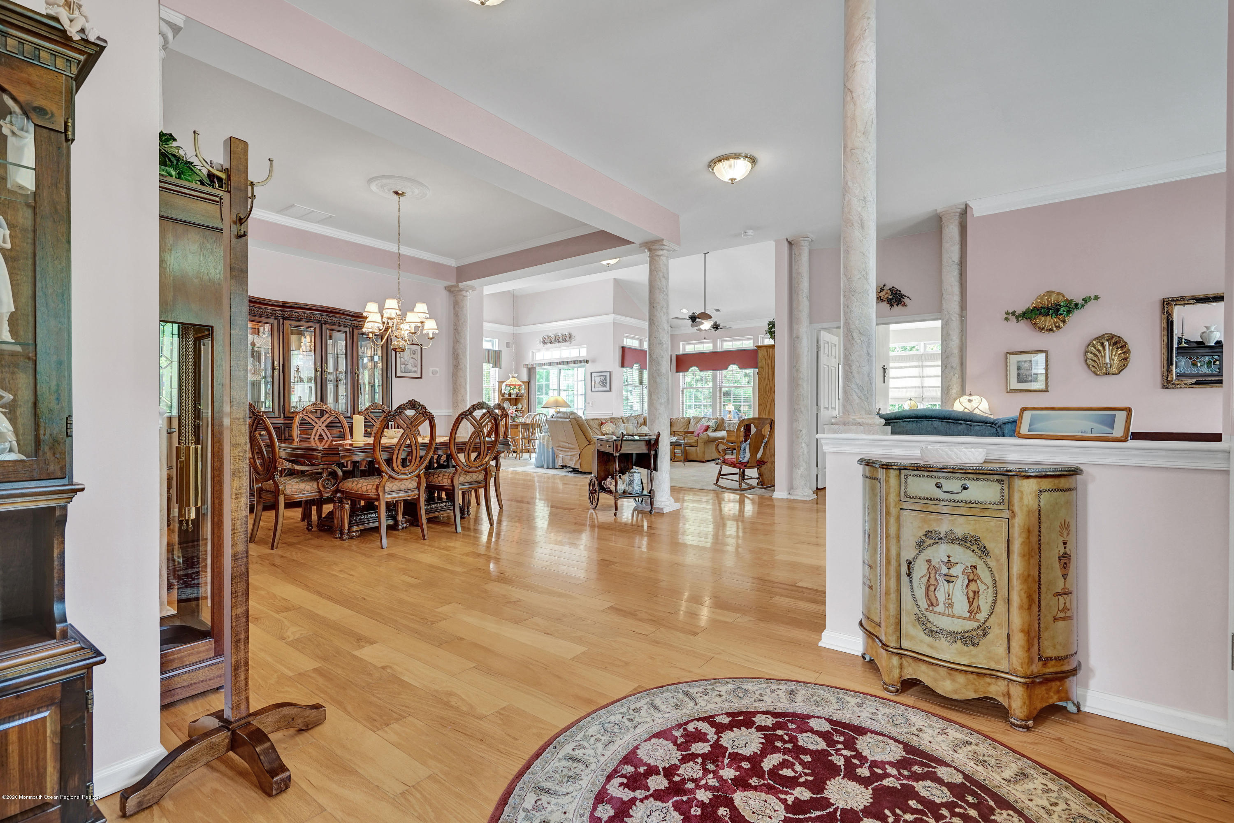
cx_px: 617
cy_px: 412
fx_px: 548
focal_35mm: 16
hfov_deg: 96.7
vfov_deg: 73.7
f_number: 8
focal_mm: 16
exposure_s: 1/4
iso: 250
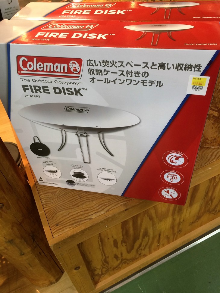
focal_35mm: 29
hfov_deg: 48.2
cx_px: 110
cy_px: 146
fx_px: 246
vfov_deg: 61.7
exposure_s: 1/33
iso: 80
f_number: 2.2
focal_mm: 4.15
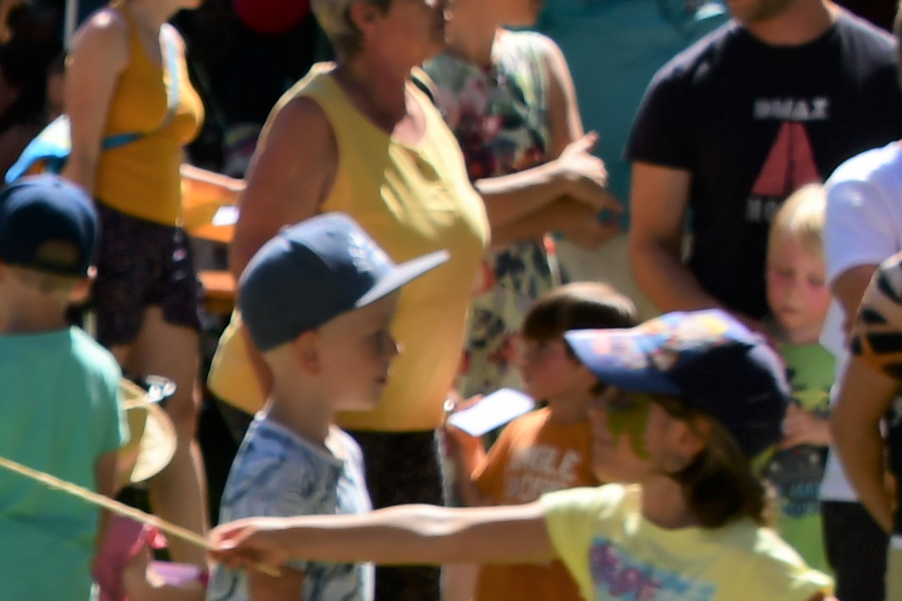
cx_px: -1000
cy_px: 1250
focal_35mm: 273
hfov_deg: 7.2
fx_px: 6838
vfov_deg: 4.9
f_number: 7.1
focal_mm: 40
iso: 110
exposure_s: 1/250
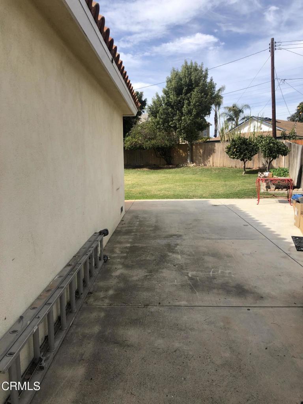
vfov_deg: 63.4
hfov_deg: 49.7
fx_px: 327
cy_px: 202
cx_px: 152
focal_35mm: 28
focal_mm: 4
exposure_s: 1/1715
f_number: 1.8
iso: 20
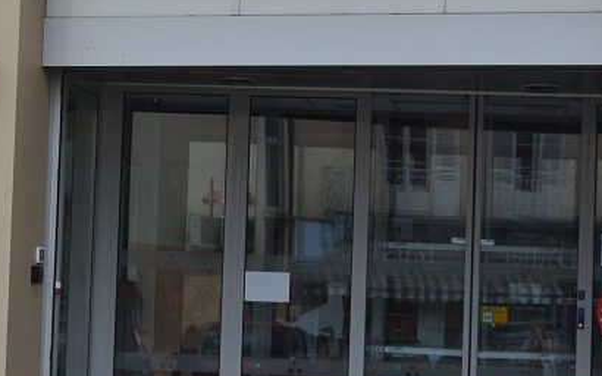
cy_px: 95
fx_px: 2756
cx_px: 189
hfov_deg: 12.4
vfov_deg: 7.8
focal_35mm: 168
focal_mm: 44
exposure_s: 1/160
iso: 400
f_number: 9
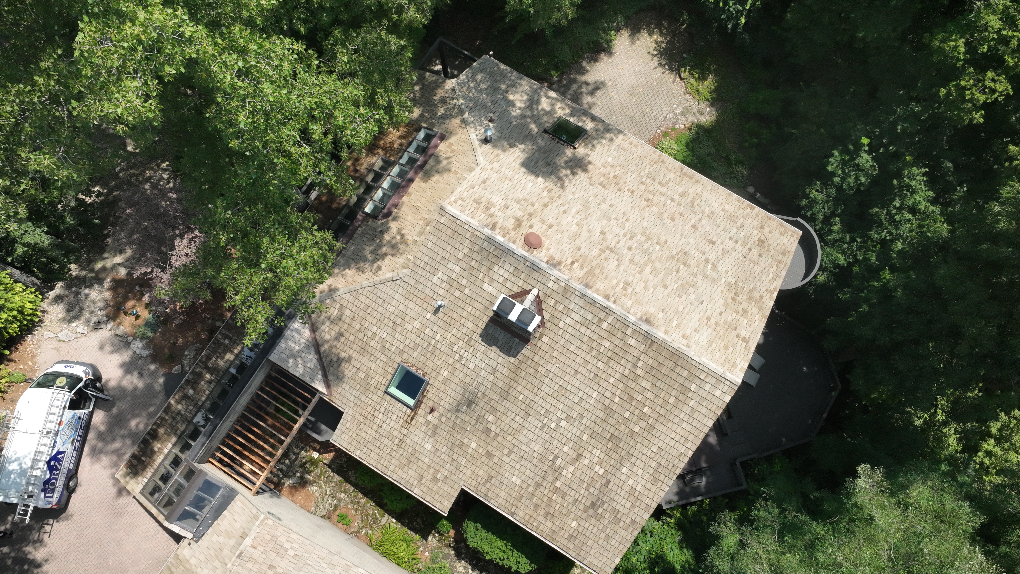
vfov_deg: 42.9
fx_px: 730
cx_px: 507
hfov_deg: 69.9
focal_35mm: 27
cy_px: 305
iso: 400
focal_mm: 12.29
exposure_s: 1/1250
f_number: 6.3
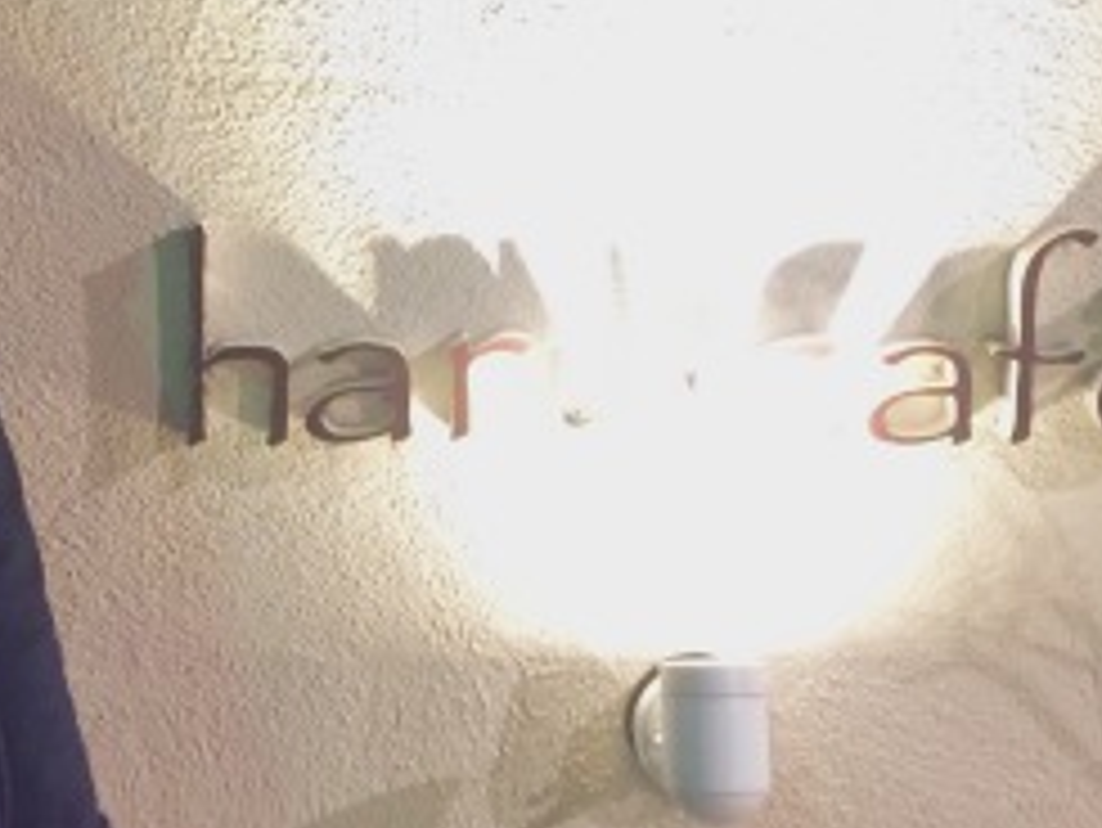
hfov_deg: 29.7
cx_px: 445
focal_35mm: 65
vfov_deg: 22.1
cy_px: 99
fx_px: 2070
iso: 400
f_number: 2.2
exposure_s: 1/15
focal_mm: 4.15
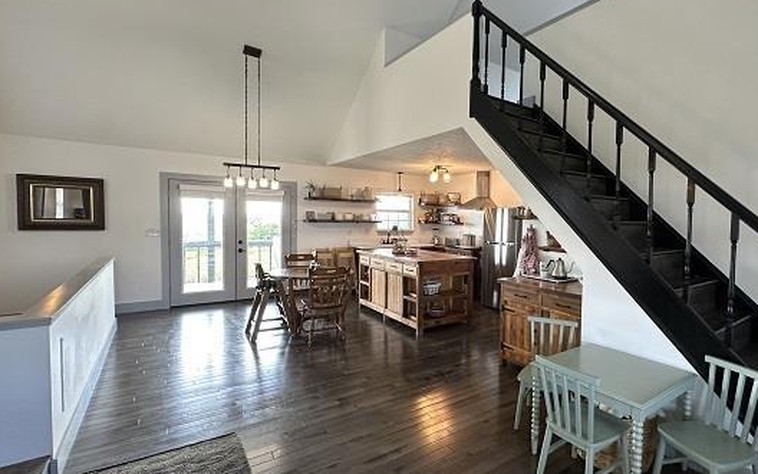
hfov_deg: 90.2
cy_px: 237
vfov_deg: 65.0
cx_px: 444
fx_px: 372
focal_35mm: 18
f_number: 2.2
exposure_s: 1/60
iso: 200
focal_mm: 2.22
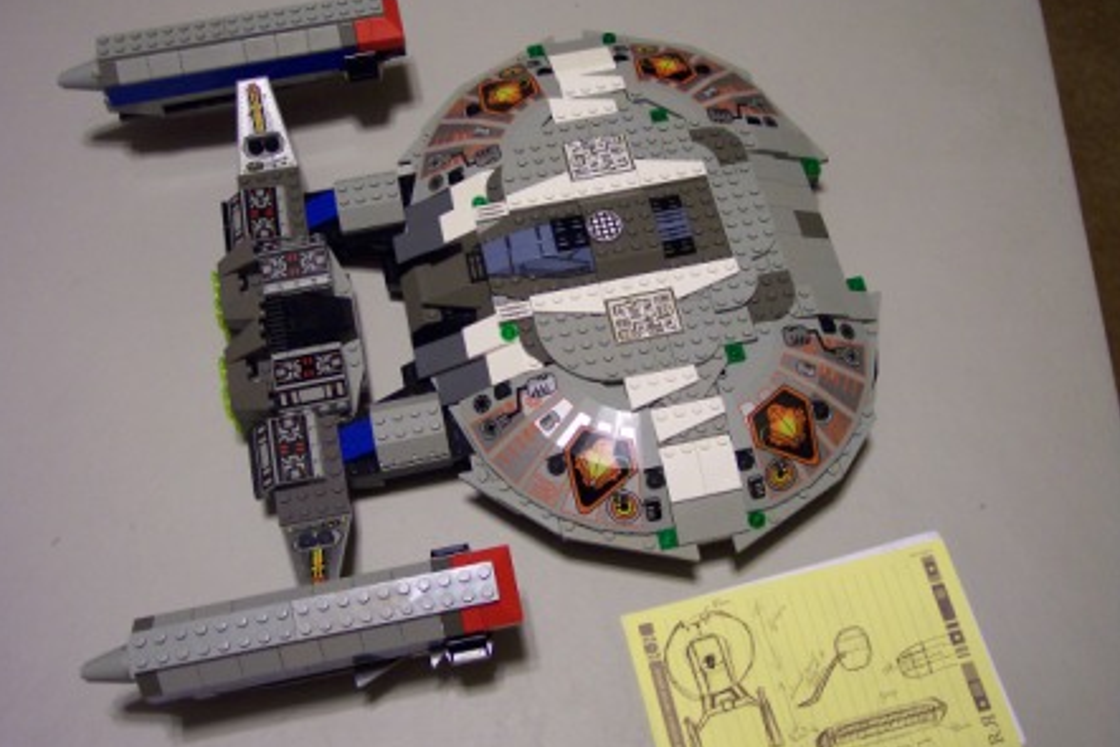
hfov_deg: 48.4
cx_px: 555
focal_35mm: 40
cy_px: 371
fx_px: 1245
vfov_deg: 33.4
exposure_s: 1/20
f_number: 2.8
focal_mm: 8
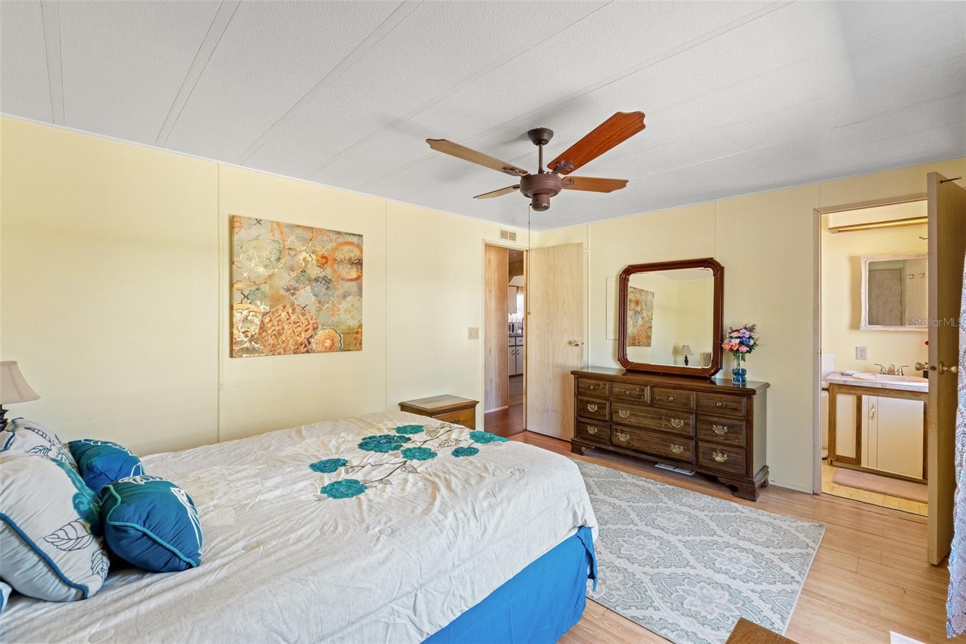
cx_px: 483
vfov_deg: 74.6
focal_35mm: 16
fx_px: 423
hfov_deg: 97.6
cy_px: 322
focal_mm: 10.5
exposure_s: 1/10
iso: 400
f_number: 7.1
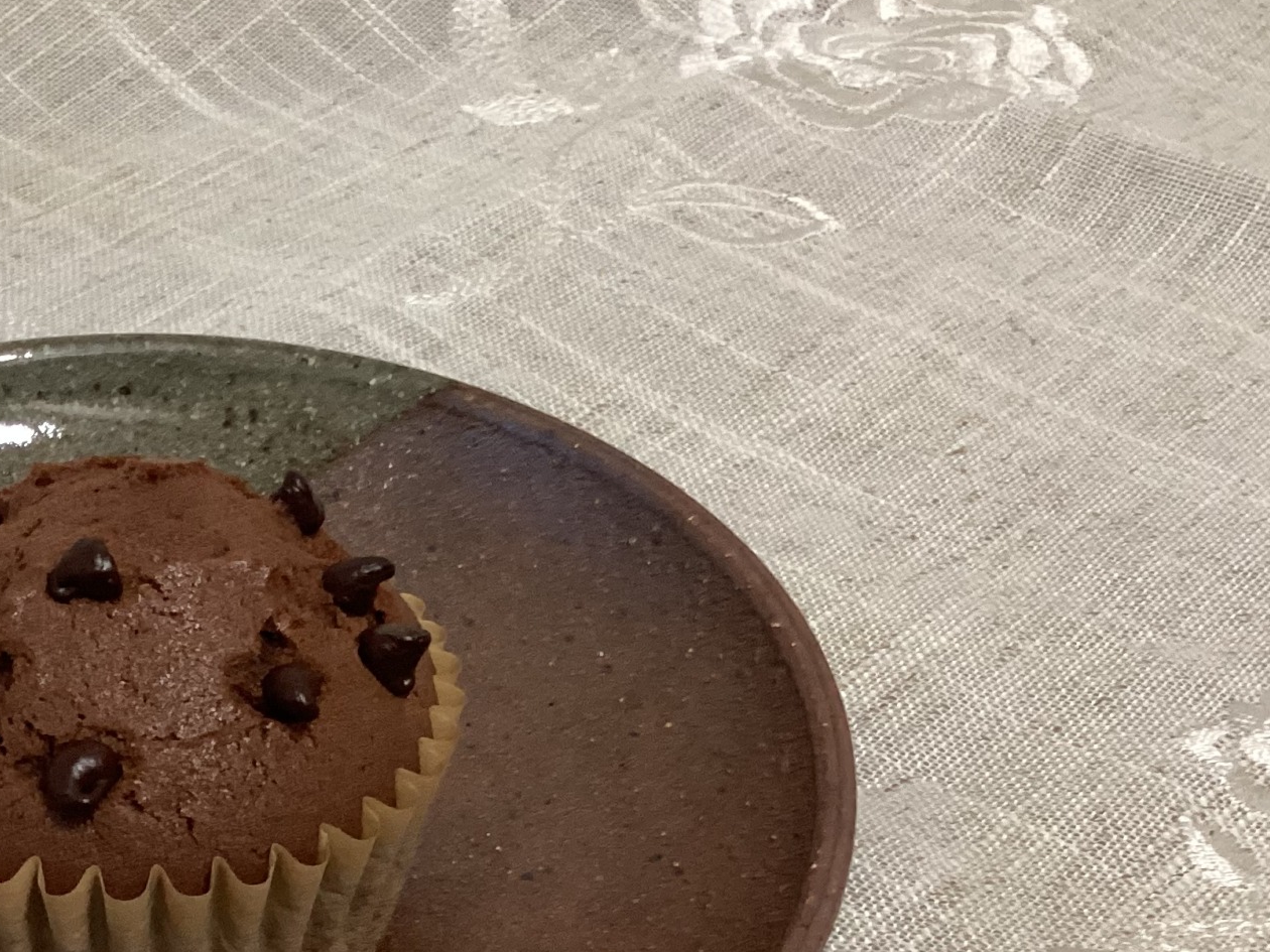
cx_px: 69
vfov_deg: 22.9
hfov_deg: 29.2
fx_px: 2311
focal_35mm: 63
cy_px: 792
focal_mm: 3.3
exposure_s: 1/50
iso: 200
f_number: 2.4
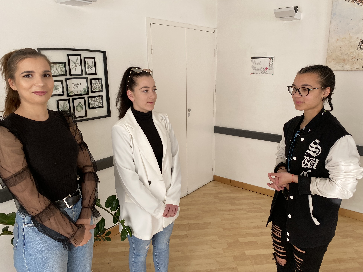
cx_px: 181
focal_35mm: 27
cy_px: 136
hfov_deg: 65.3
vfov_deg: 51.4
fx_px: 283
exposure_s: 1/122
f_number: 1.8
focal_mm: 4.25
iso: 64
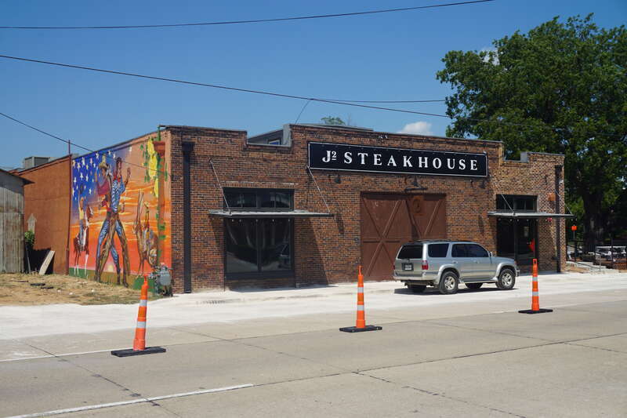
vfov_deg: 31.9
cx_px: 314
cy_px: 209
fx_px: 731
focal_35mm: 42
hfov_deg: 46.4
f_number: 11
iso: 100
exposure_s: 1/200
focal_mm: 28
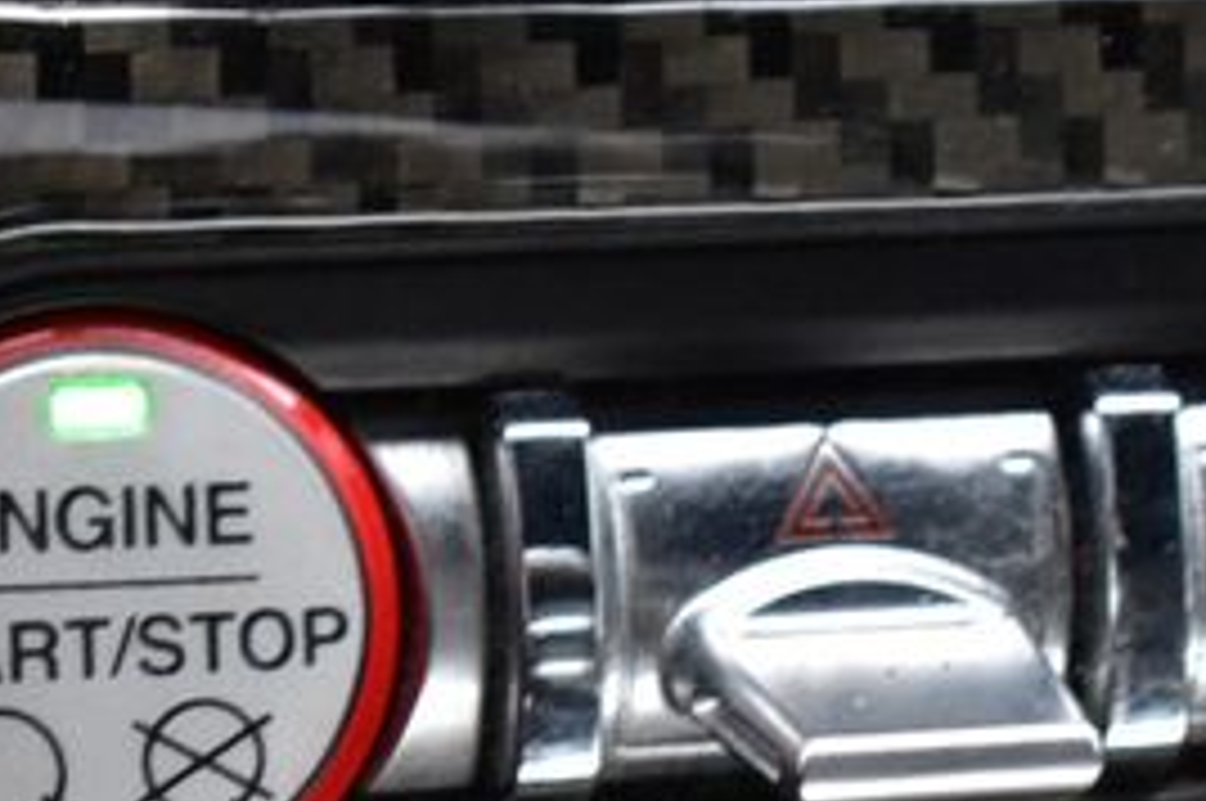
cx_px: 266
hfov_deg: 10.4
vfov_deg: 6.9
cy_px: 634
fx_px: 6598
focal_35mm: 197
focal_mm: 55
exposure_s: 1/15
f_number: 6.3
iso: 1250
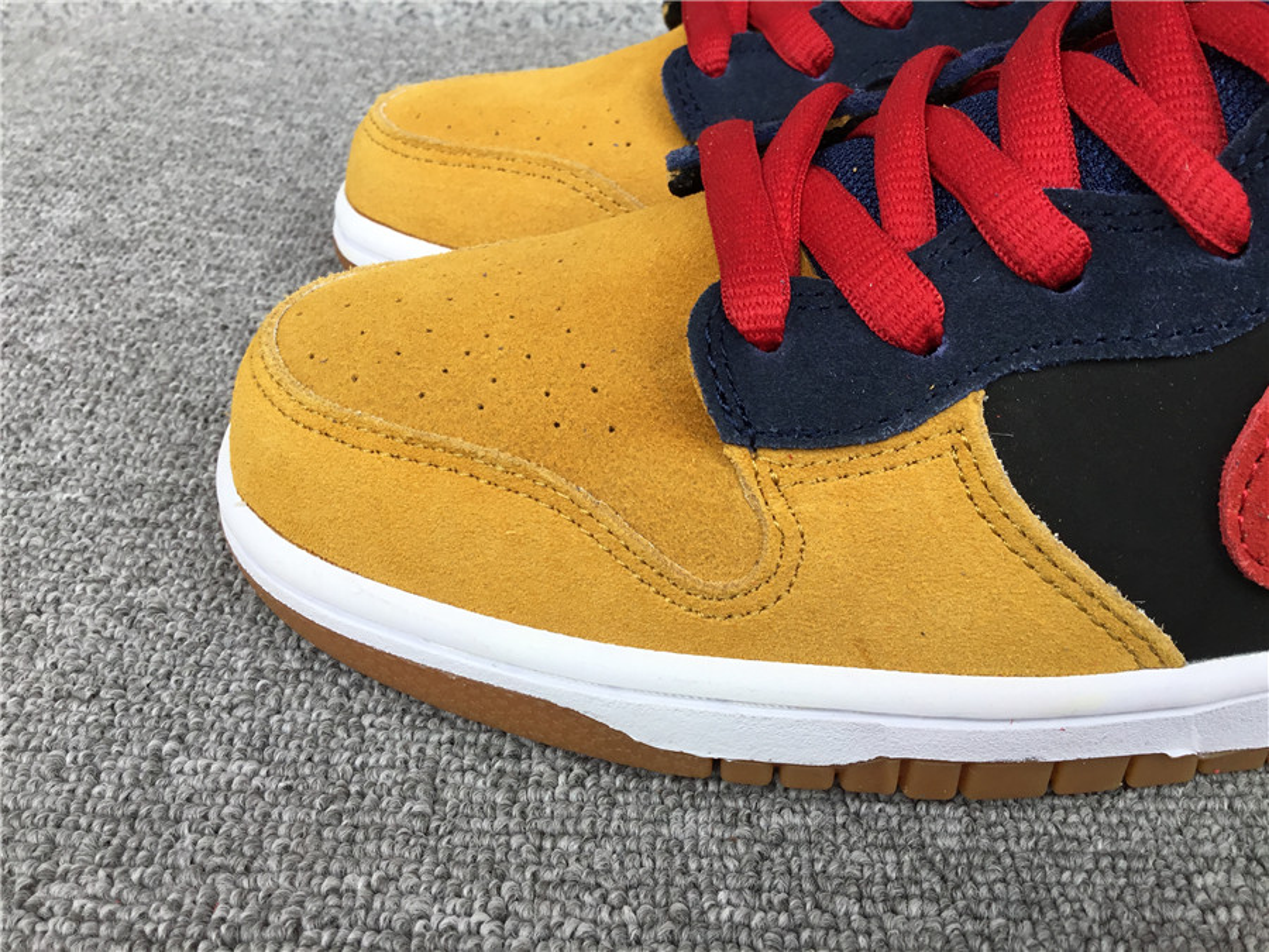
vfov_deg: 45.4
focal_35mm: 31
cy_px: 476
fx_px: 1136
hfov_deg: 58.4
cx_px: 634
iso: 25
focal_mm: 3.3
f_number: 2.4
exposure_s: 1/397
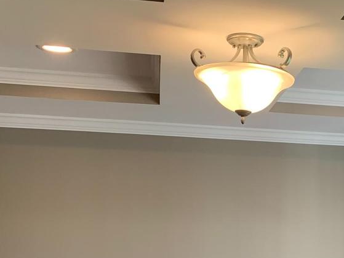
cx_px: 320
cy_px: 279
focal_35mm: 67
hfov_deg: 27.7
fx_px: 666
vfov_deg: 20.9
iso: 80
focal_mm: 4.25
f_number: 1.8
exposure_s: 1/120
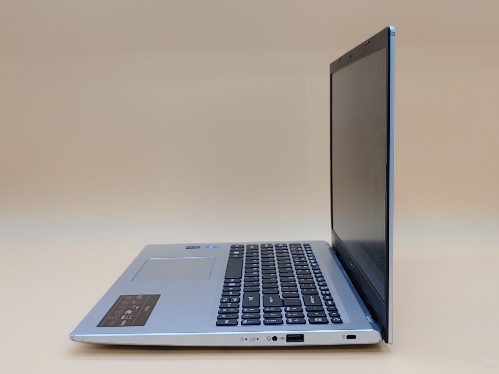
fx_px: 634
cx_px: 250
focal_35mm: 44
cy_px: 187
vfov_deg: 32.9
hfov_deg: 42.9
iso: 50
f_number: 1.8
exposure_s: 1/83
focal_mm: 4.36
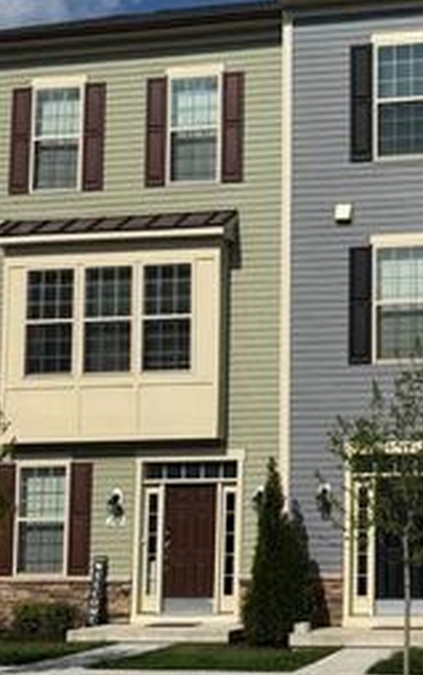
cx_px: 495
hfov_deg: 23.8
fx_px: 921
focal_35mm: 50
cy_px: 339
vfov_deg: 40.3
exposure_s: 1/9009
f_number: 1.78
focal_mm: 6.76
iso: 80
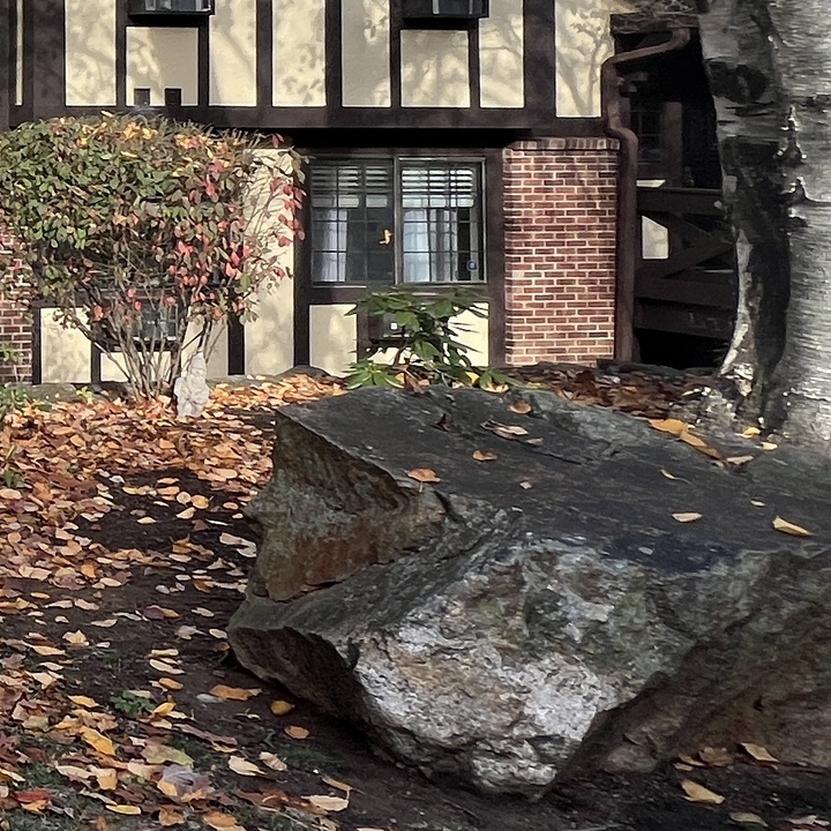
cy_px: 104
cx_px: -680
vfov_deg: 33.1
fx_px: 1331
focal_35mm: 49
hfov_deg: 21.6
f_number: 1.8
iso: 32
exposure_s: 1/367
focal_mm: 1.57
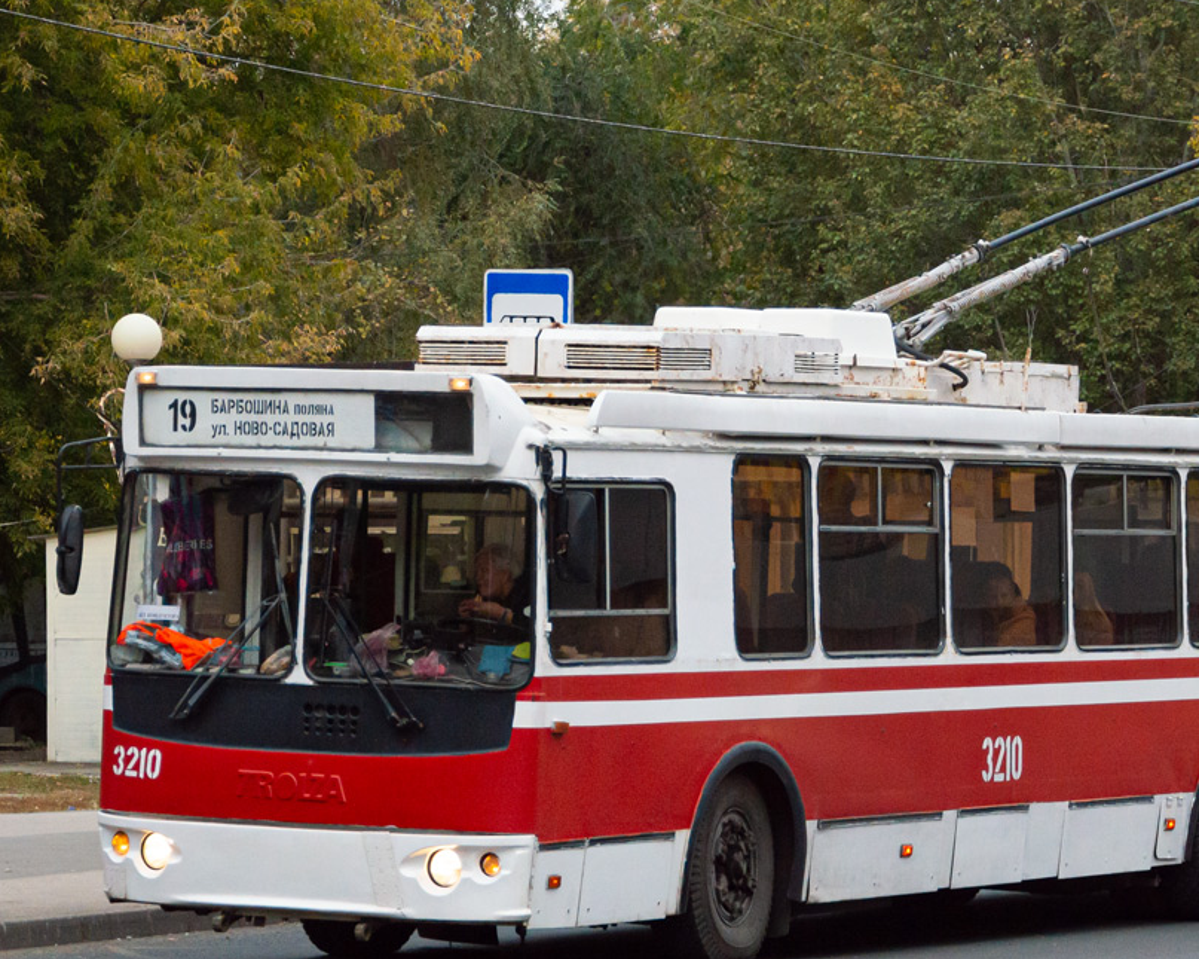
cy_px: 422
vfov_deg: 11.3
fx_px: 4824
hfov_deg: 14.2
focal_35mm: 136
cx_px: 721
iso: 400
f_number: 5.6
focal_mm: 52
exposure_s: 1/400
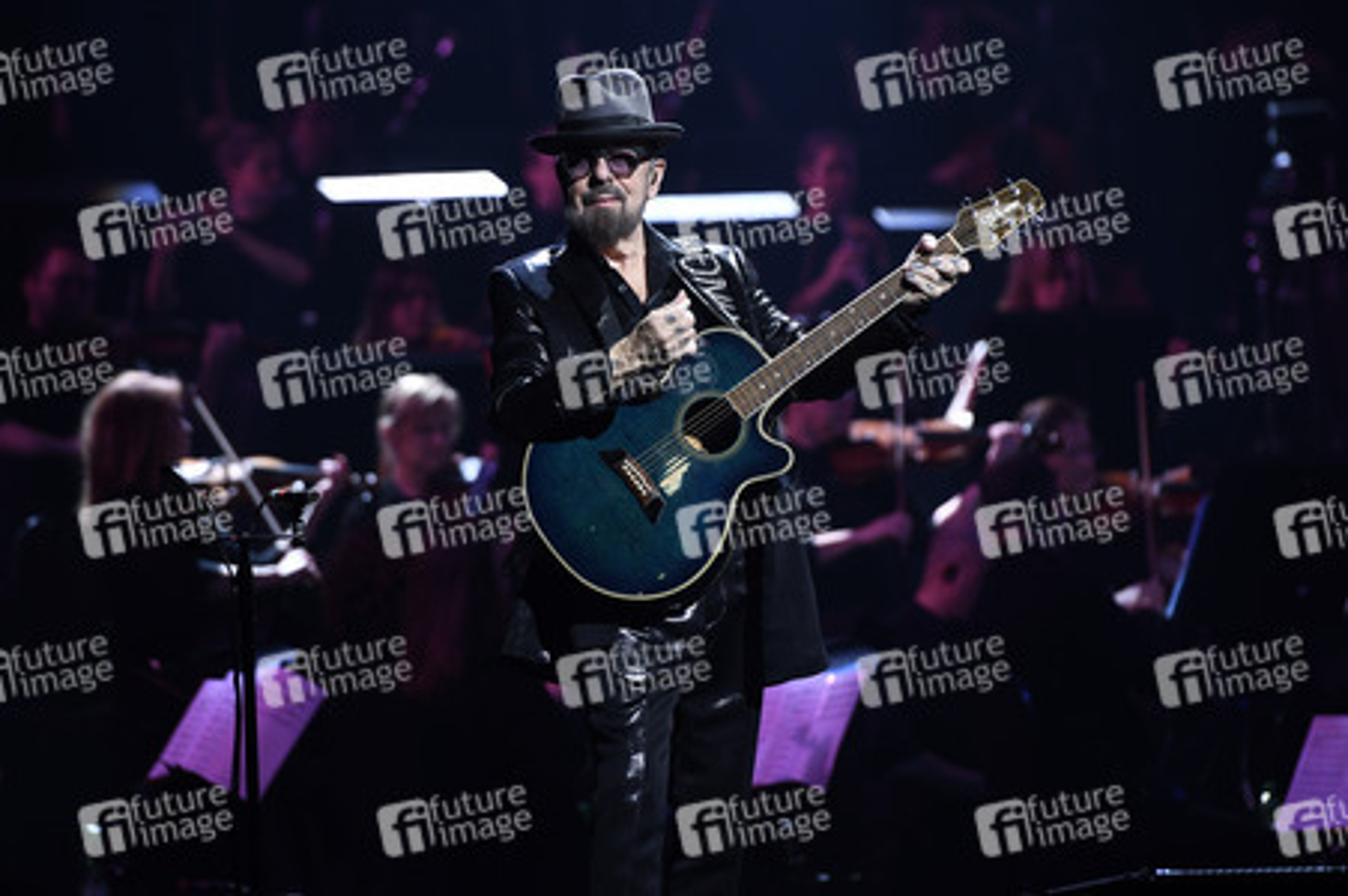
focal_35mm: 200
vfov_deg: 6.9
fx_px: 7483
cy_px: 448
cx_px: 674
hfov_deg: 10.3
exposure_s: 1/500
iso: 1250
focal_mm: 200
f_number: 4
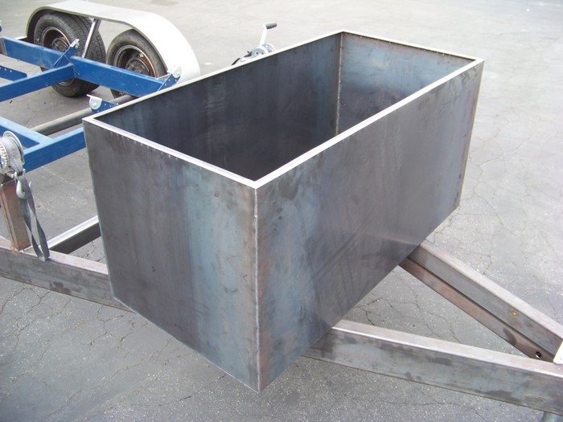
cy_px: 211
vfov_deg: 39.7
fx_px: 586
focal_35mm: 36
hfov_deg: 51.4
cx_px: 282
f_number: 2.8
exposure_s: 1/160
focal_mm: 5.85
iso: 72
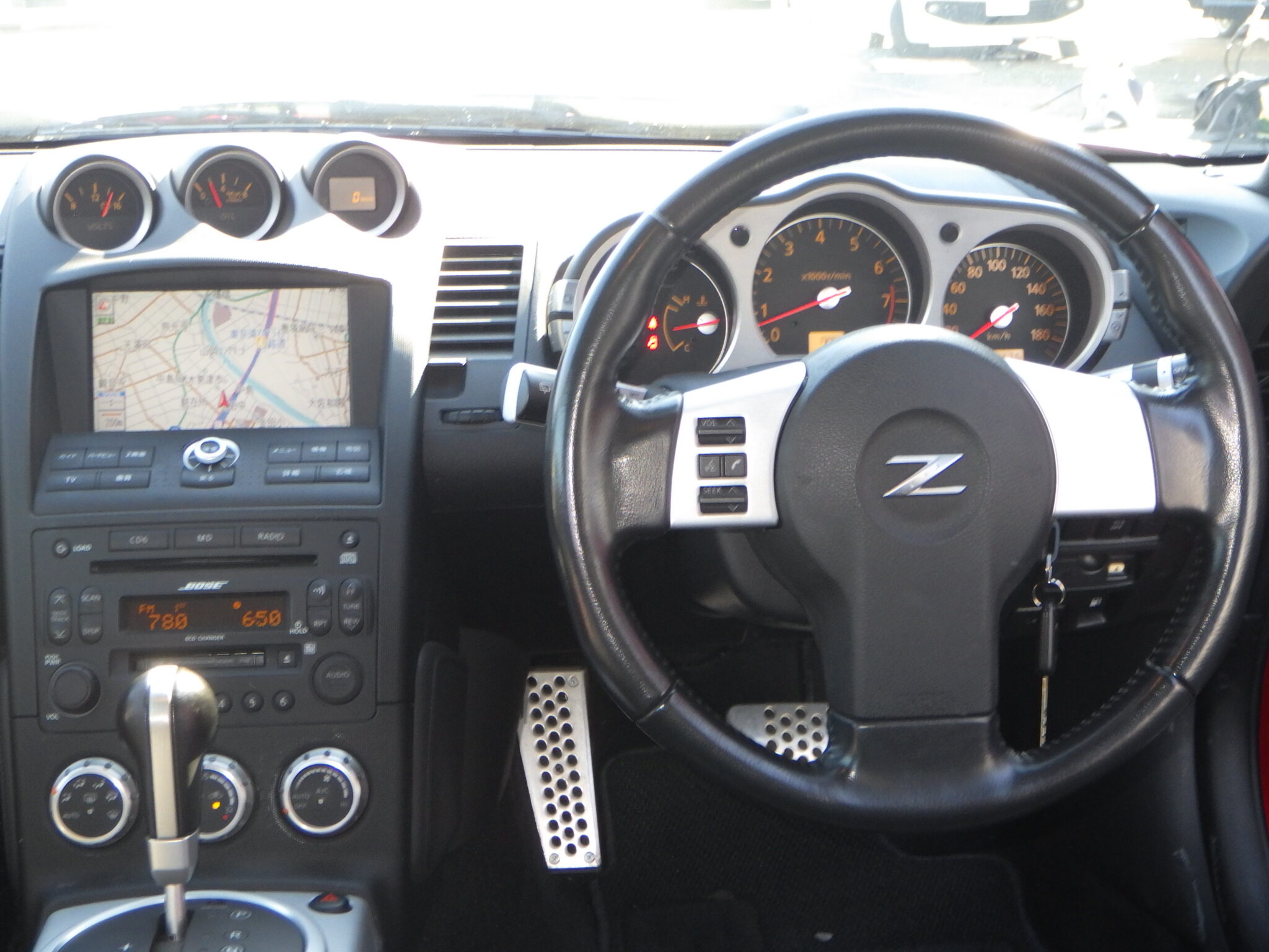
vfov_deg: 28.6
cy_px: 476
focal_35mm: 51
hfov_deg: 37.5
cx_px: 634
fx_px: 1870
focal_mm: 9.1
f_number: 4.4
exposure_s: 1/60
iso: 320
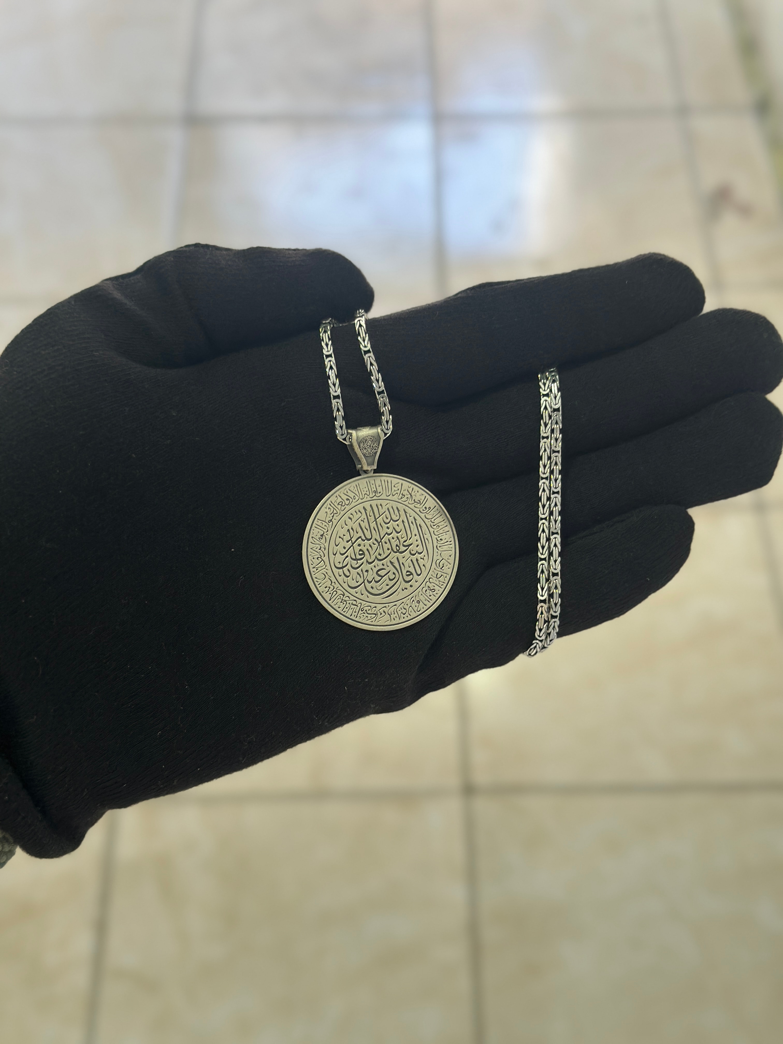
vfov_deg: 39.7
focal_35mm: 48
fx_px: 1448
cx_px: 392
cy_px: 522
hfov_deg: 30.3
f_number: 1.78
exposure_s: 1/50
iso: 80
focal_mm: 6.86
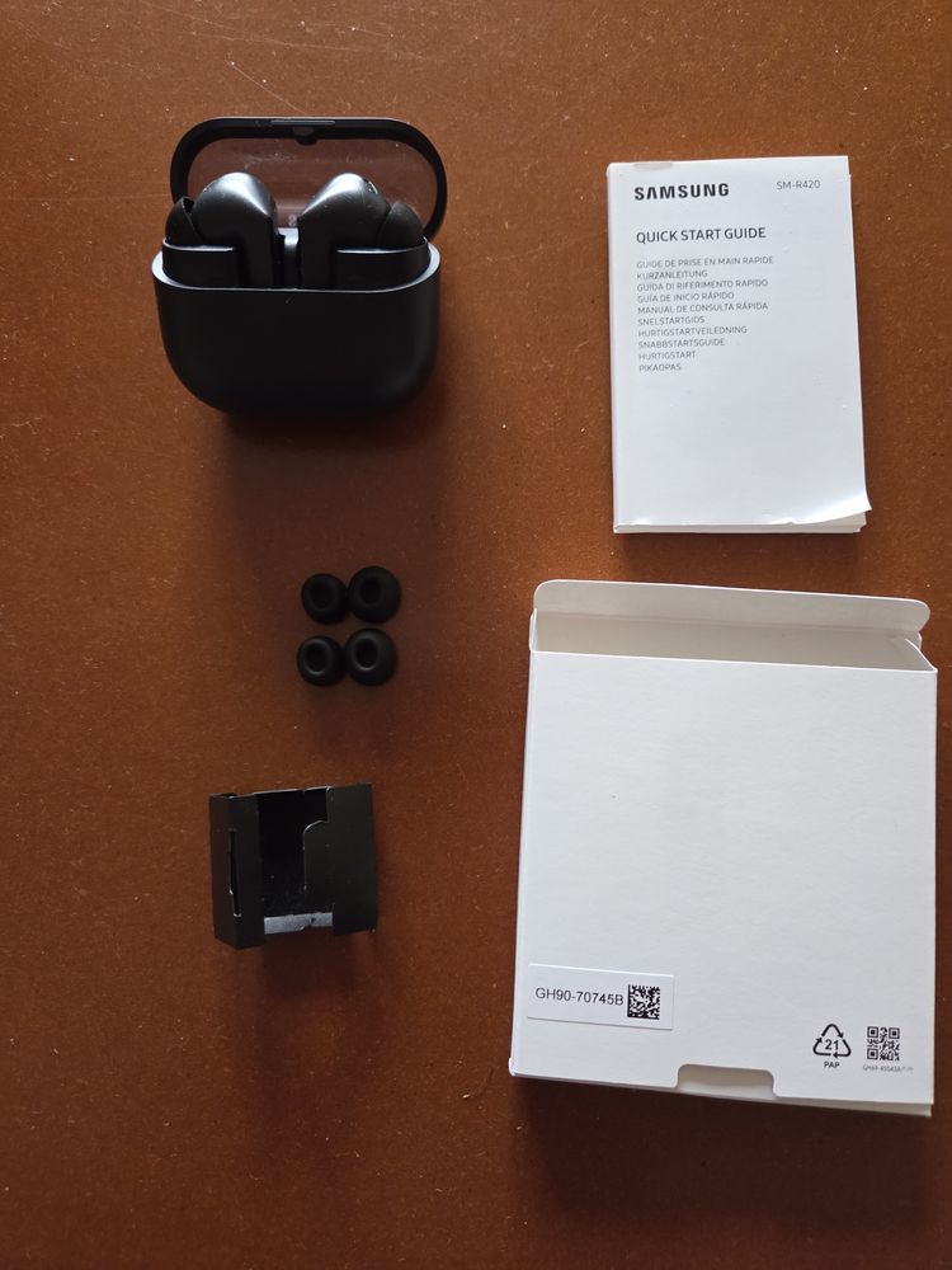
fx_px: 843
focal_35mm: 23
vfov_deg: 73.9
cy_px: 635
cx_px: 476
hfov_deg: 58.9
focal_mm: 5.4
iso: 800
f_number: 1.8
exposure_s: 1/100
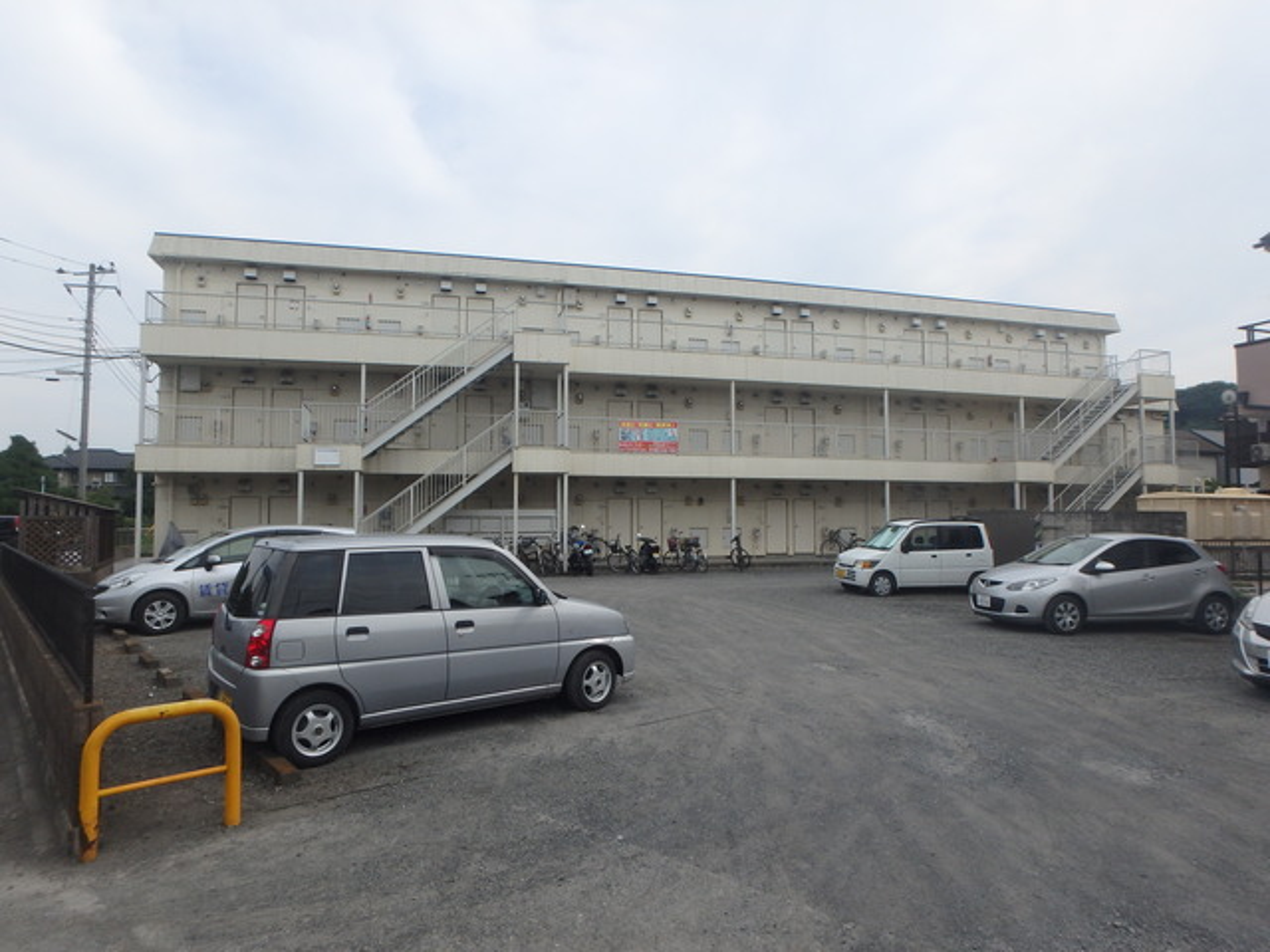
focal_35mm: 21
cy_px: 476
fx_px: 770
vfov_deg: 63.4
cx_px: 635
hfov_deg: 79.0
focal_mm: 3.7
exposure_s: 1/400
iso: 125
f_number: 6
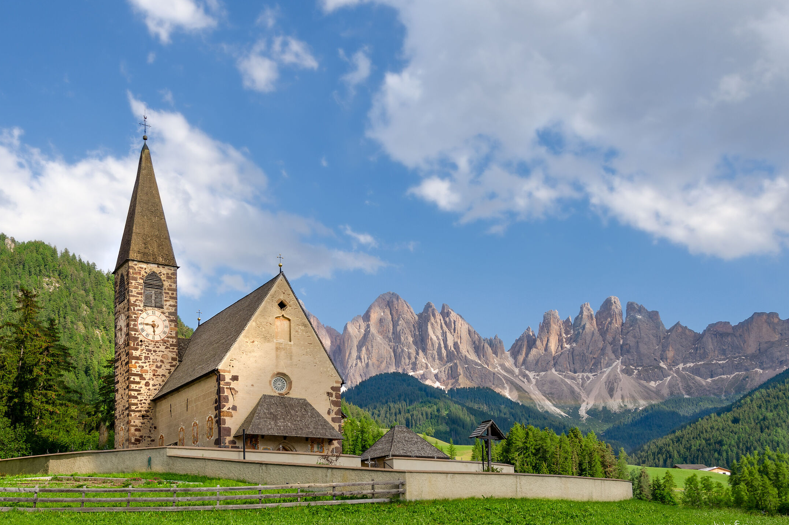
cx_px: 430
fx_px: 876
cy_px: 253
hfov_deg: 48.4
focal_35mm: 40
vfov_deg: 33.4
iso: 100
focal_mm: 24
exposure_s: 1/160
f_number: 9
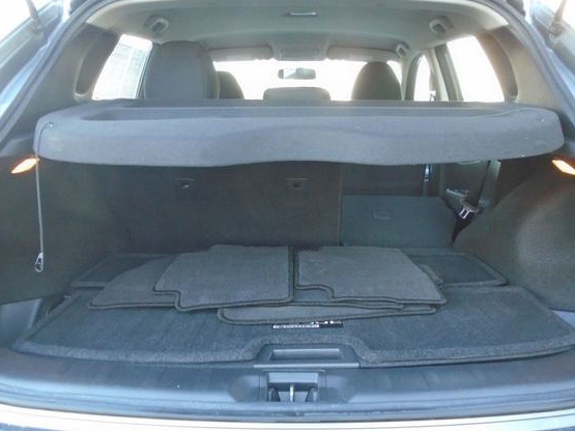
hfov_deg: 59.9
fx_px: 498
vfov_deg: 46.8
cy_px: 214
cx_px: 304
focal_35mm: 30
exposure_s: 1/30
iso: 400
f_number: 3.2
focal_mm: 4.6
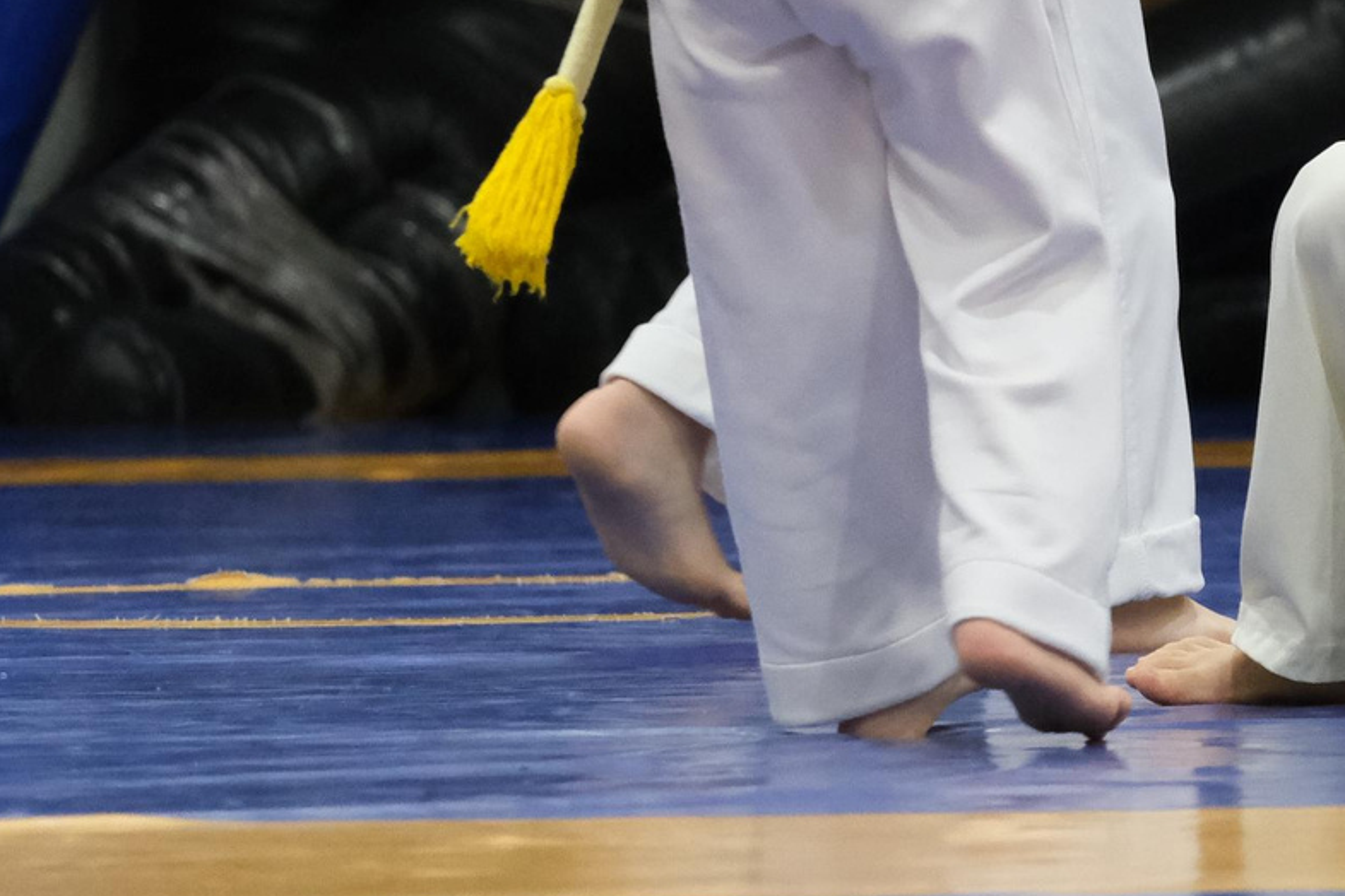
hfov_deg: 3.5
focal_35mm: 596
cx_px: 1516
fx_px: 22265
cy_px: -15
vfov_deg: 2.3
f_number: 4.2
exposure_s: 1/320
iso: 5000
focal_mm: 121.8
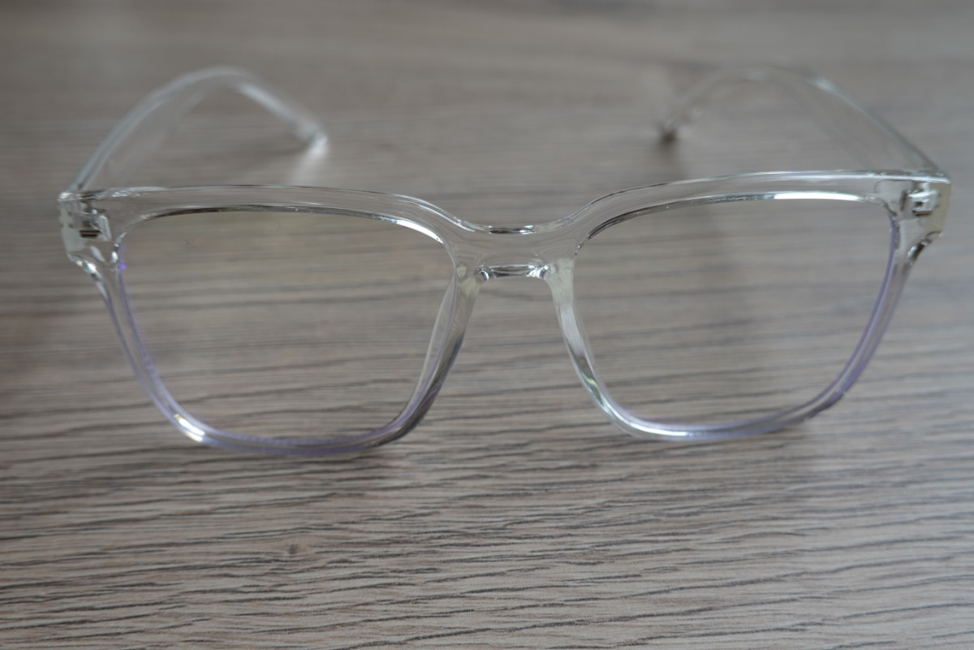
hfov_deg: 50.7
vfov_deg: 35.1
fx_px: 1028
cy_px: 325
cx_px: 487
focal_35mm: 38
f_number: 3.5
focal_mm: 14.1
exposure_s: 1/80
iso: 100
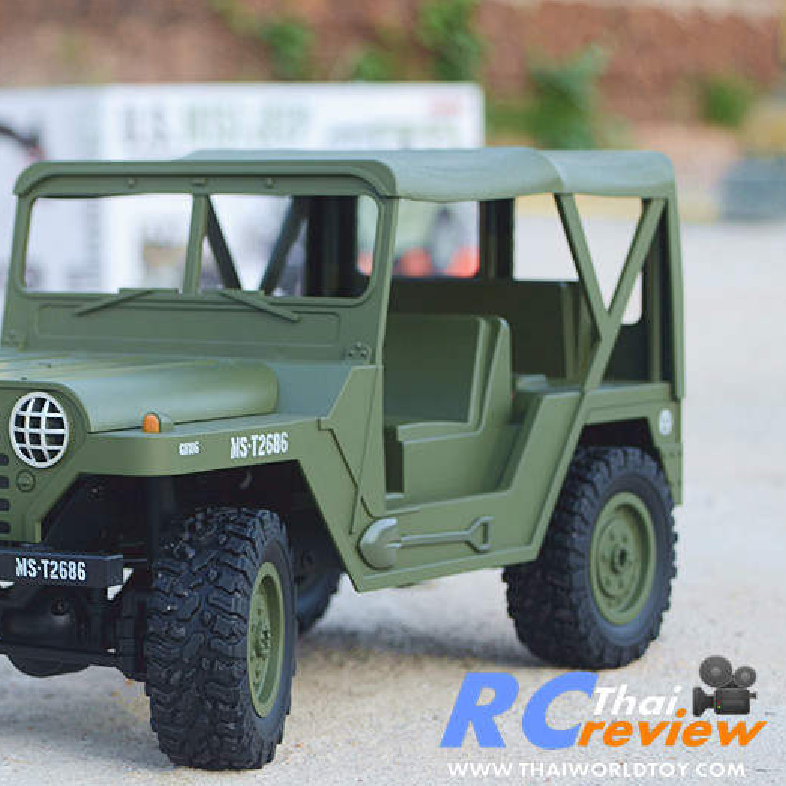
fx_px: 3494
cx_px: 195
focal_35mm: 136
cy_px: 395
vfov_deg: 12.8
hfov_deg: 12.8
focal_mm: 70
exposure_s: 1/60
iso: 100
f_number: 6.3
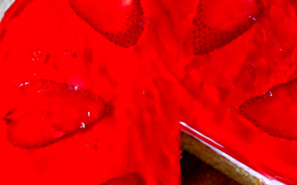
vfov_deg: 14.7
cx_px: 191
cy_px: 123
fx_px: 720
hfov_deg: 23.2
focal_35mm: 89
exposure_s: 1/60
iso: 1000
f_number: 5.6
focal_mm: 45
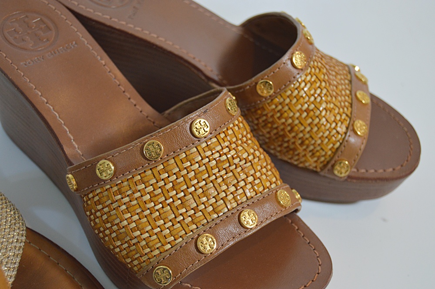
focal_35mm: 63
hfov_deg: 31.9
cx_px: 218
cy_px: 144
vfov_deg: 21.5
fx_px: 761
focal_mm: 42
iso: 900
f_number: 5
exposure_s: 1/60
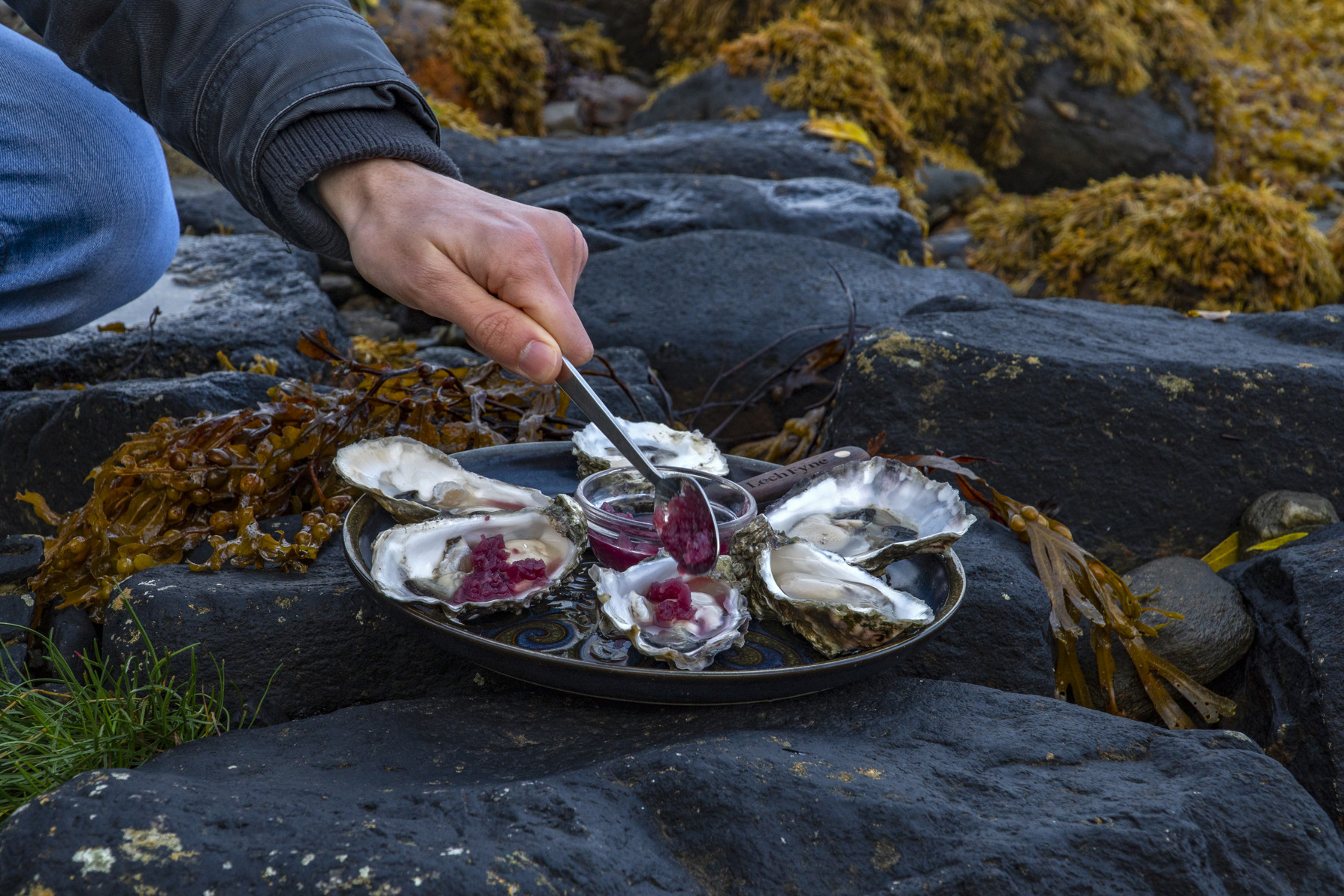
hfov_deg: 34.5
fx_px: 2165
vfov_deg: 23.4
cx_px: 659
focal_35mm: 58
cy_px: 437
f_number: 8
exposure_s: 1/160
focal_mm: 36
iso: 200
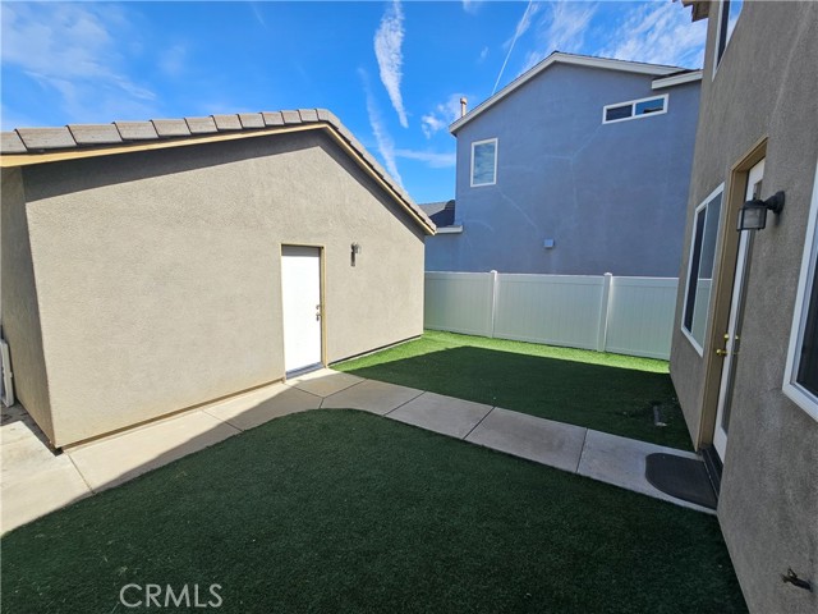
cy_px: 307
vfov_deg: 89.9
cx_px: 409
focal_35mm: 13
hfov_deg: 106.2
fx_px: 307
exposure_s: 1/1559
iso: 50
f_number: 2.2
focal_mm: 2.2
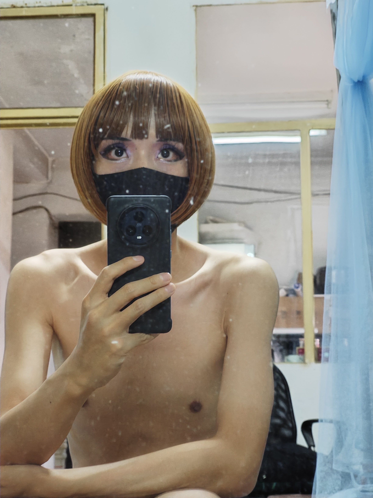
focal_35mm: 69
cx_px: 186
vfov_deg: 28.2
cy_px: 249
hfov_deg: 21.3
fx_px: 991
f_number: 2.4
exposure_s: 1/20
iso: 5000
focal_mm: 8.67
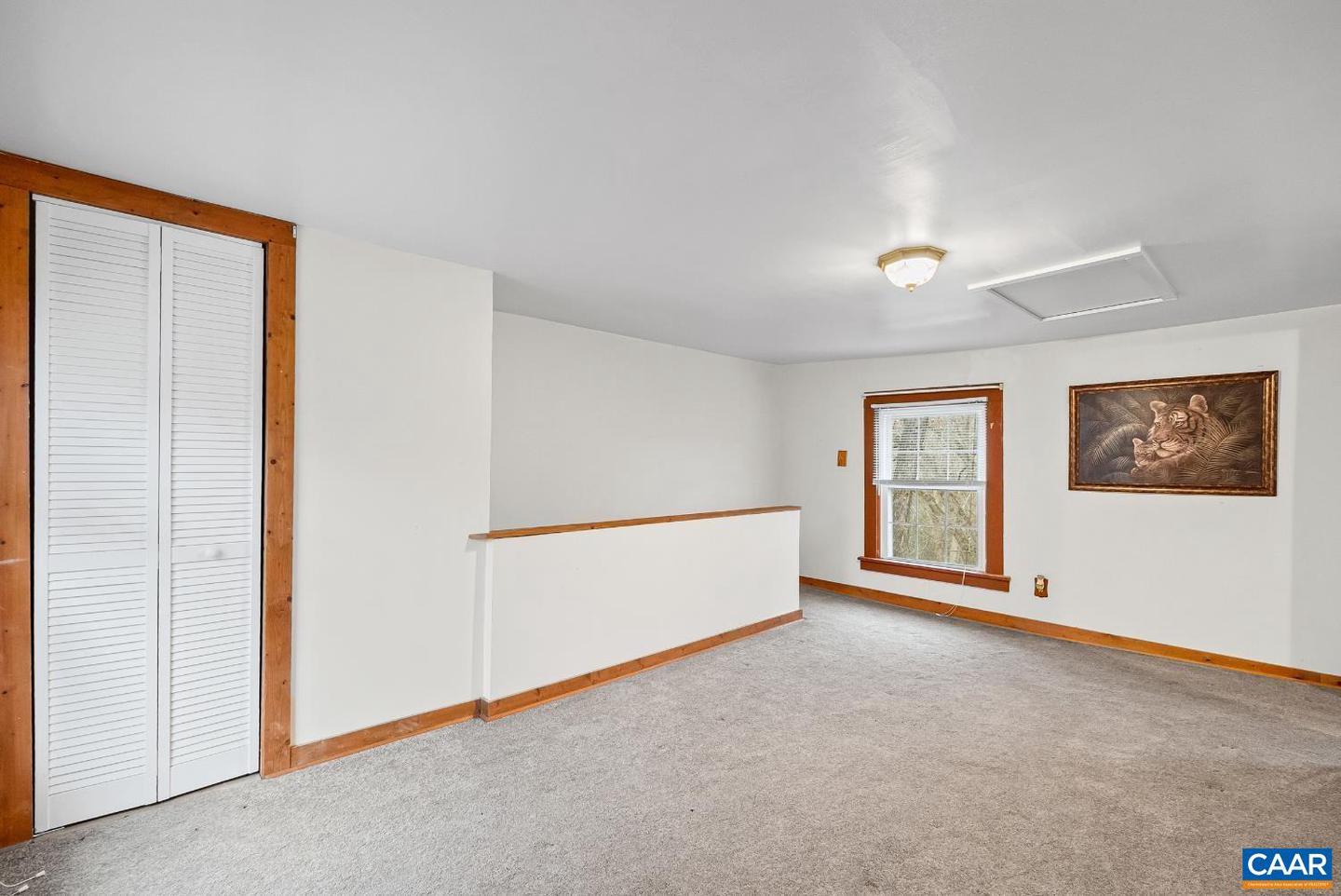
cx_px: 670
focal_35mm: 16
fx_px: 596
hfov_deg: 96.7
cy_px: 448
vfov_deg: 73.8
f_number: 8
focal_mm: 16
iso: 1250
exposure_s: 1/3
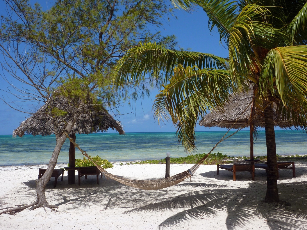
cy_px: 115
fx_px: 372
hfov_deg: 44.8
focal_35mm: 42
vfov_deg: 34.3
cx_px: 154
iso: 80
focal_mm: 6.9
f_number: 5.6
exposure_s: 1/500
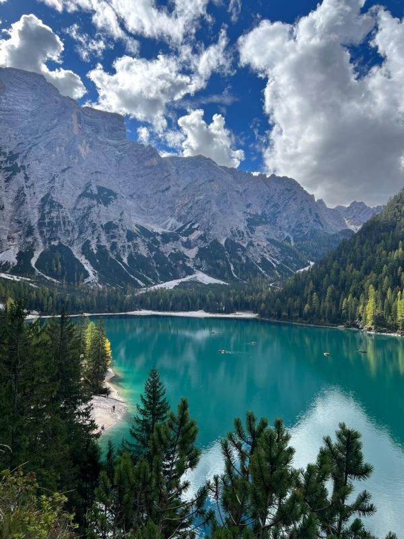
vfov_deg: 67.3
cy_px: 270
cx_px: 202
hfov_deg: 53.1
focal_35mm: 26
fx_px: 405
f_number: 1.5
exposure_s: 1/3257
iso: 50
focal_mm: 5.7
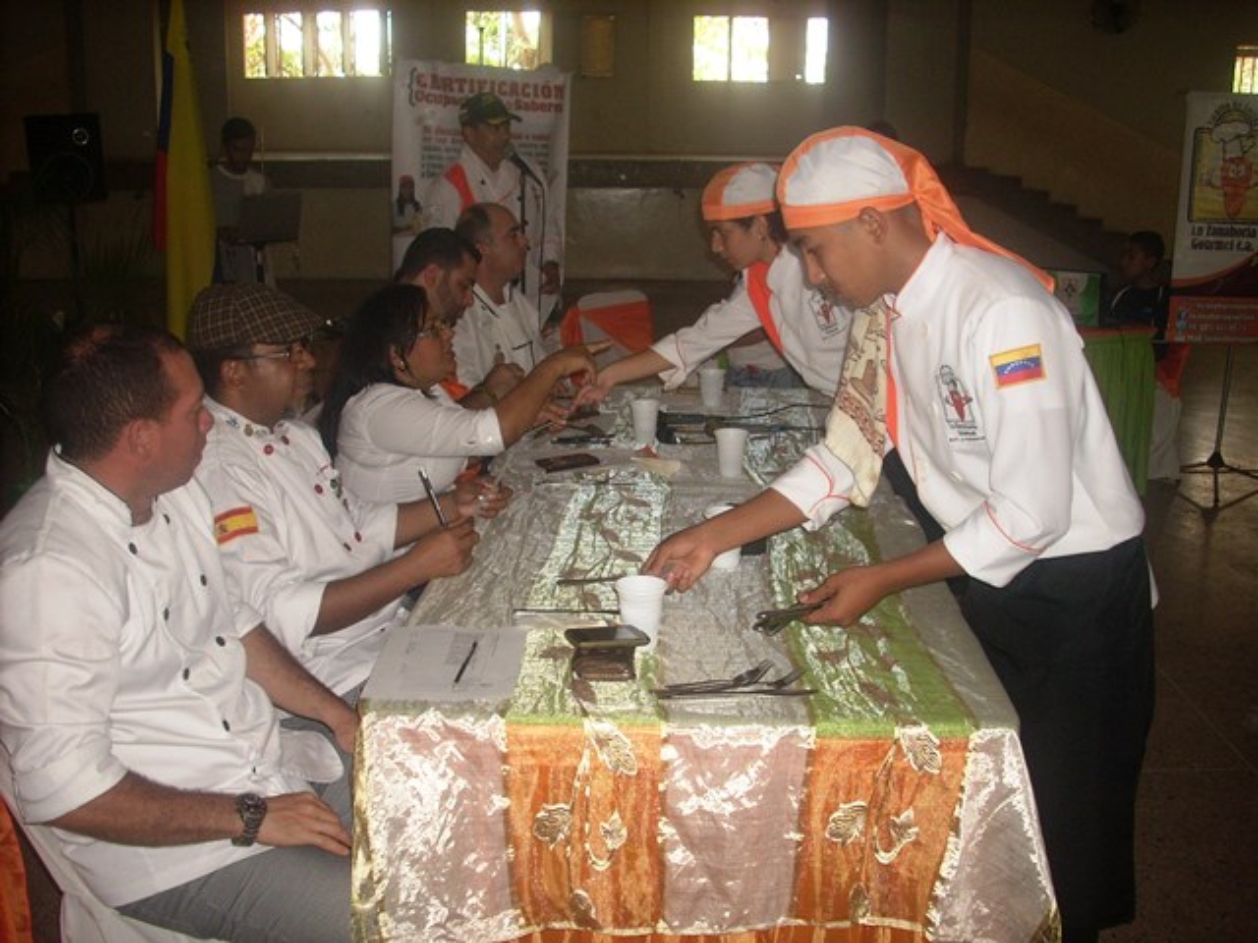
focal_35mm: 37
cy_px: 472
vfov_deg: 38.7
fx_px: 1345
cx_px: 629
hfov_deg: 50.1
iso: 100
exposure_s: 1/60
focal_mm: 6.2
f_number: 2.8
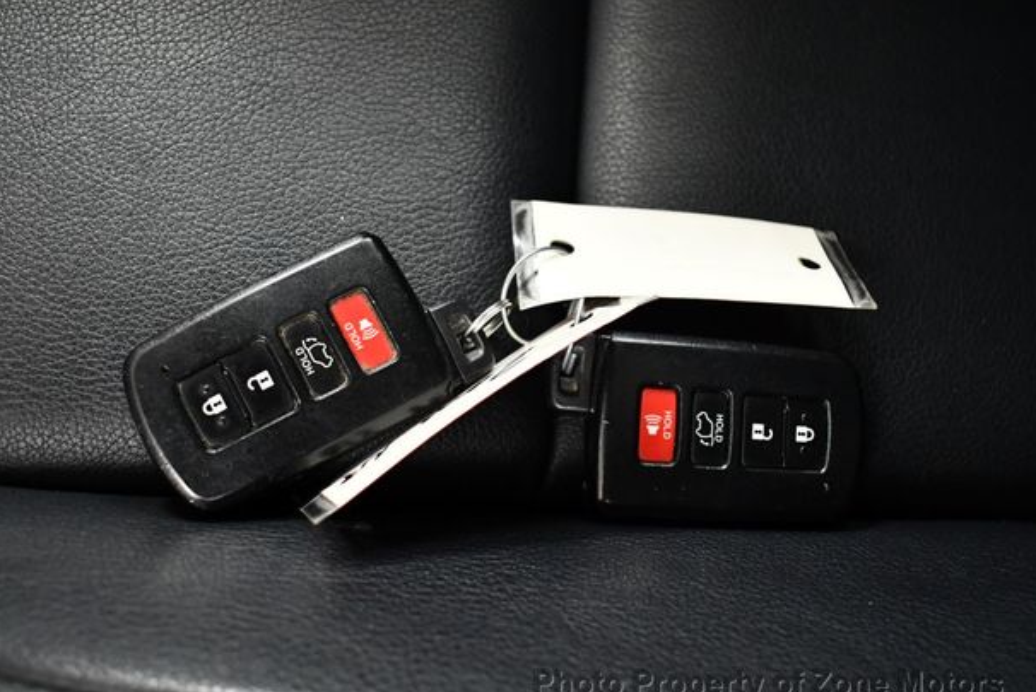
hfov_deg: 50.7
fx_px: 1094
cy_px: 350
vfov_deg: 35.1
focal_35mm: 38
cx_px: 513
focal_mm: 18
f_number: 3.5
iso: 3200
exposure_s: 1/100
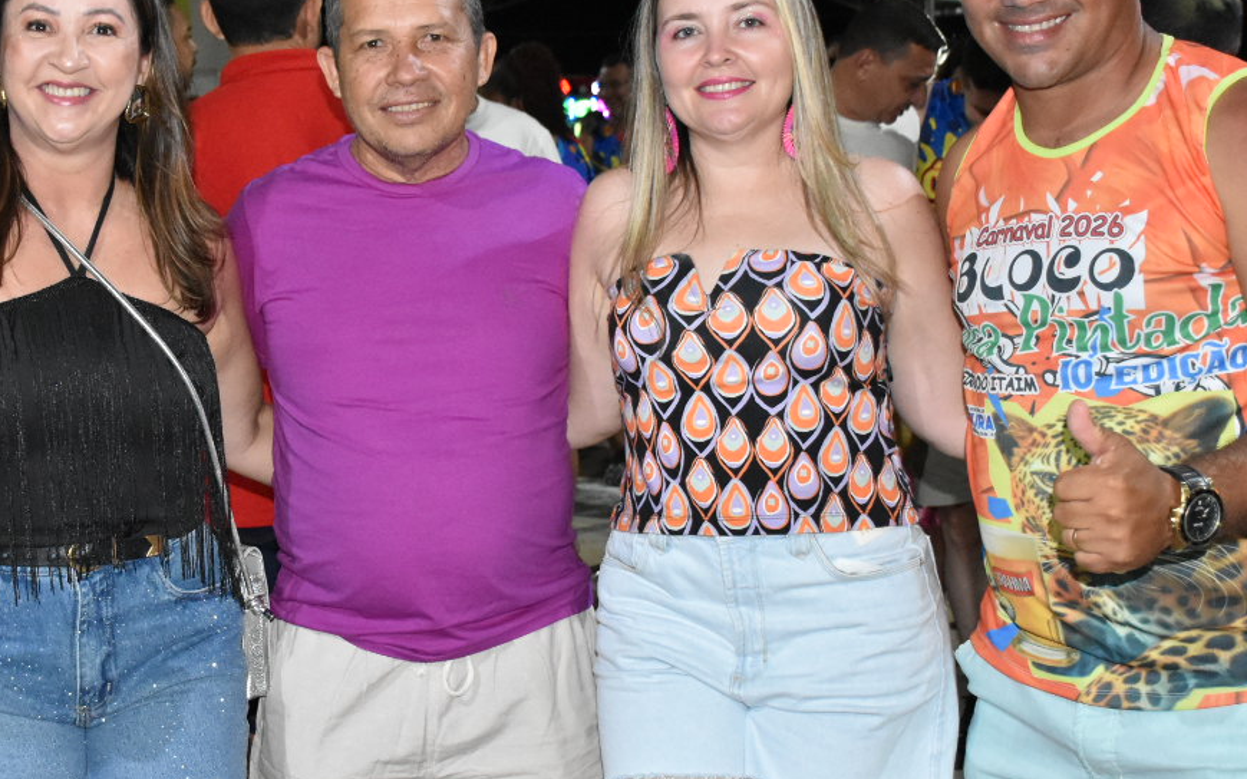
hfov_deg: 35.3
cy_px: 410
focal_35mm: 57
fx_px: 1937
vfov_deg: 22.7
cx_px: 403
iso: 3200
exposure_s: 1/100
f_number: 4
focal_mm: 20
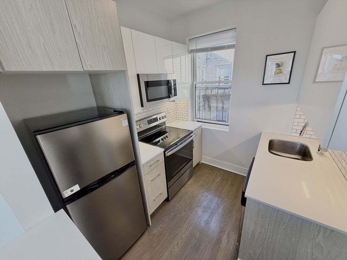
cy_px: 130
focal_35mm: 14
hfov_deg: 102.1
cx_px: 174
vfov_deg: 85.7
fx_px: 140
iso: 100
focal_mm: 2.22
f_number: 2.2
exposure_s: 1/120
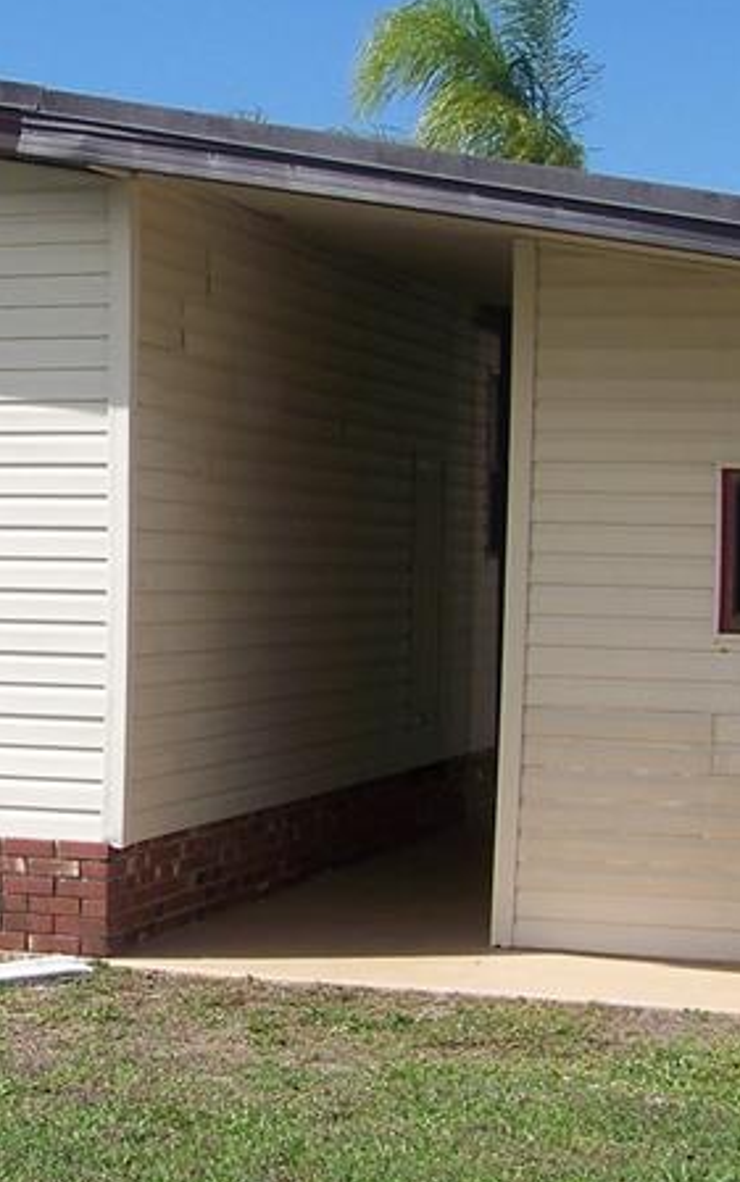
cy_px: 545
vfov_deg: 23.8
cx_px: -90
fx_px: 2805
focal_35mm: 87
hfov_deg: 14.6
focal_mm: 5.85
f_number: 4
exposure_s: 1/500
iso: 64
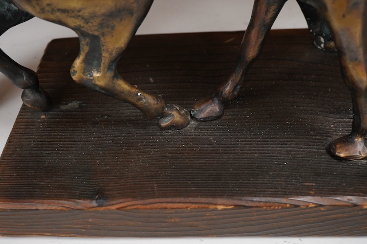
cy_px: 120
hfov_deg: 40.3
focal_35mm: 49
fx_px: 499
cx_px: 169
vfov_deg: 27.5
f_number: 8
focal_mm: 30
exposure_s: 1/125
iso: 1250
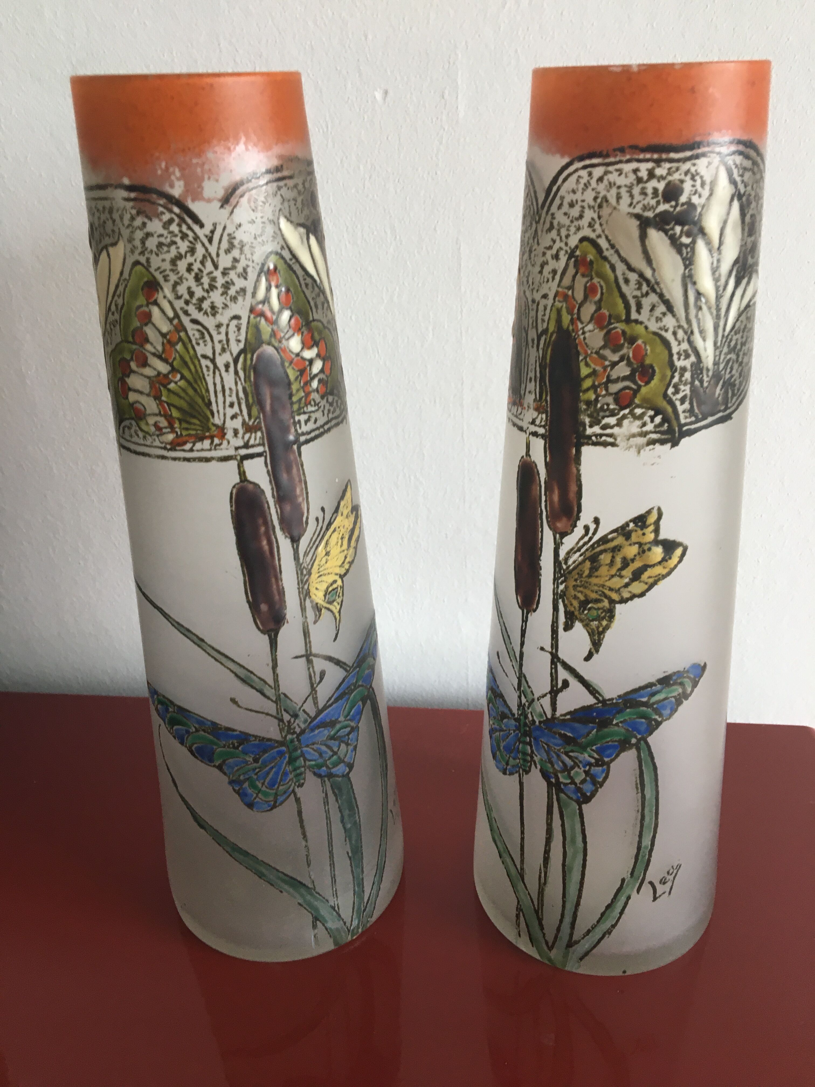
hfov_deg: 48.2
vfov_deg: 61.7
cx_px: 408
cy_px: 544
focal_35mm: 29
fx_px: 910
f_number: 2.2
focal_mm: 4.15
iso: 64
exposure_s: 1/33
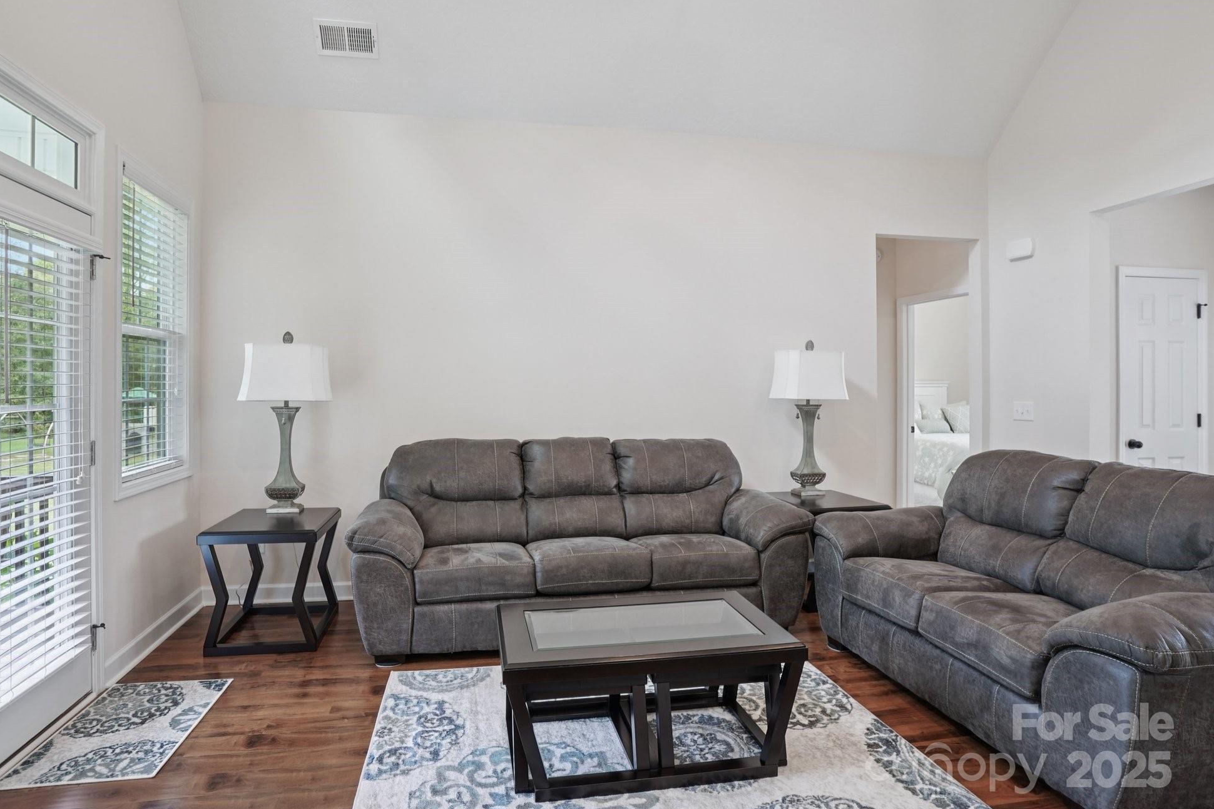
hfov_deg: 86.9
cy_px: 394
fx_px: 641
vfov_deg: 64.5
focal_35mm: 19
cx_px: 578
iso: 400
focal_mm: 18
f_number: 6.3
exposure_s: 1/25
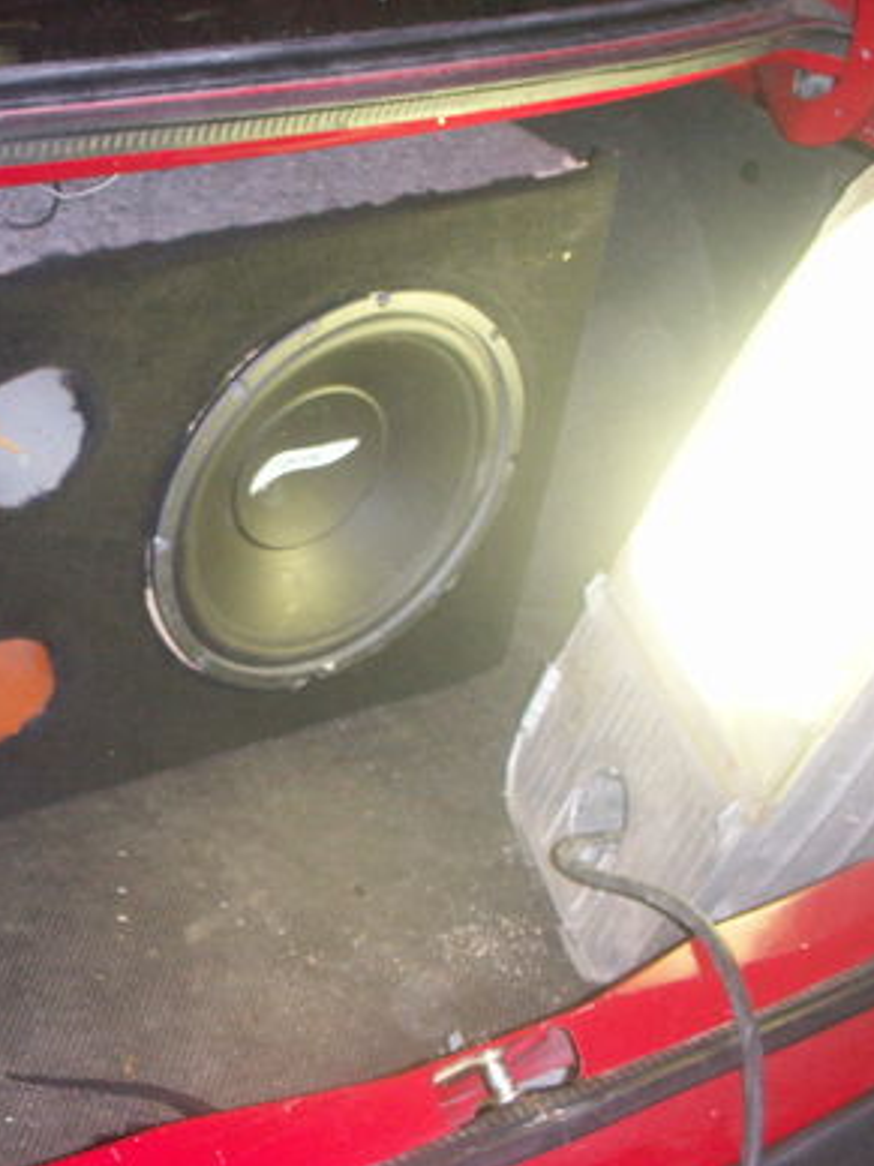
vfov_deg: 31.7
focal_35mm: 61
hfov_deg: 22.9
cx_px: -30
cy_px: 574
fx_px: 2054
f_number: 3.5
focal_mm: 7.7
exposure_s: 1/40
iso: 160
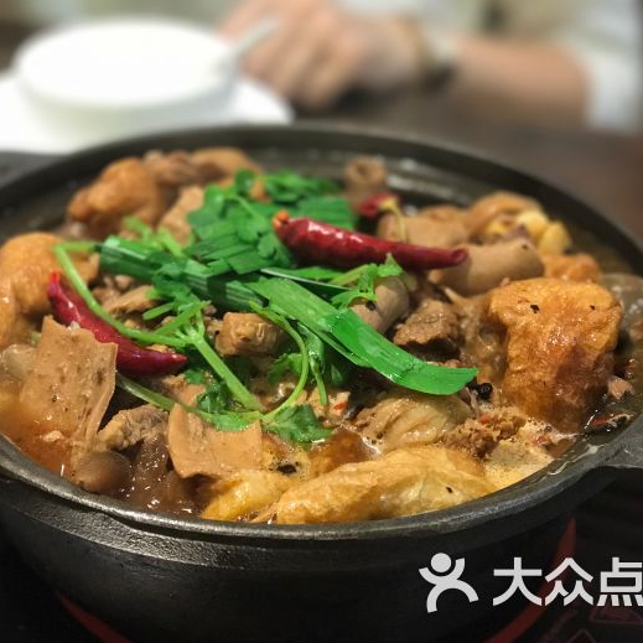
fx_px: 1429
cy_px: 322
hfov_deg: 25.4
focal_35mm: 68
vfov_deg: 25.4
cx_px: 296
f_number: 2.8
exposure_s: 1/50
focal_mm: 6.6
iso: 320
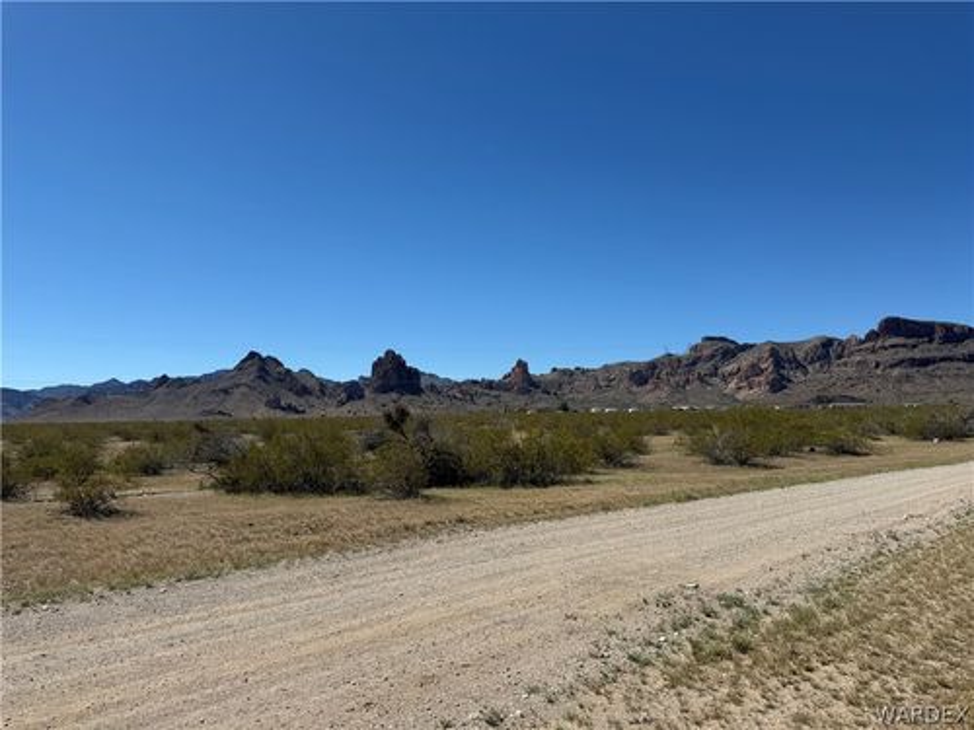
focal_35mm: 24
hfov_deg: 71.6
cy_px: 365
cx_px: 487
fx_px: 675
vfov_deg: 56.8
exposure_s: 1/7353
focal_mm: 6.76
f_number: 1.78
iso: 80
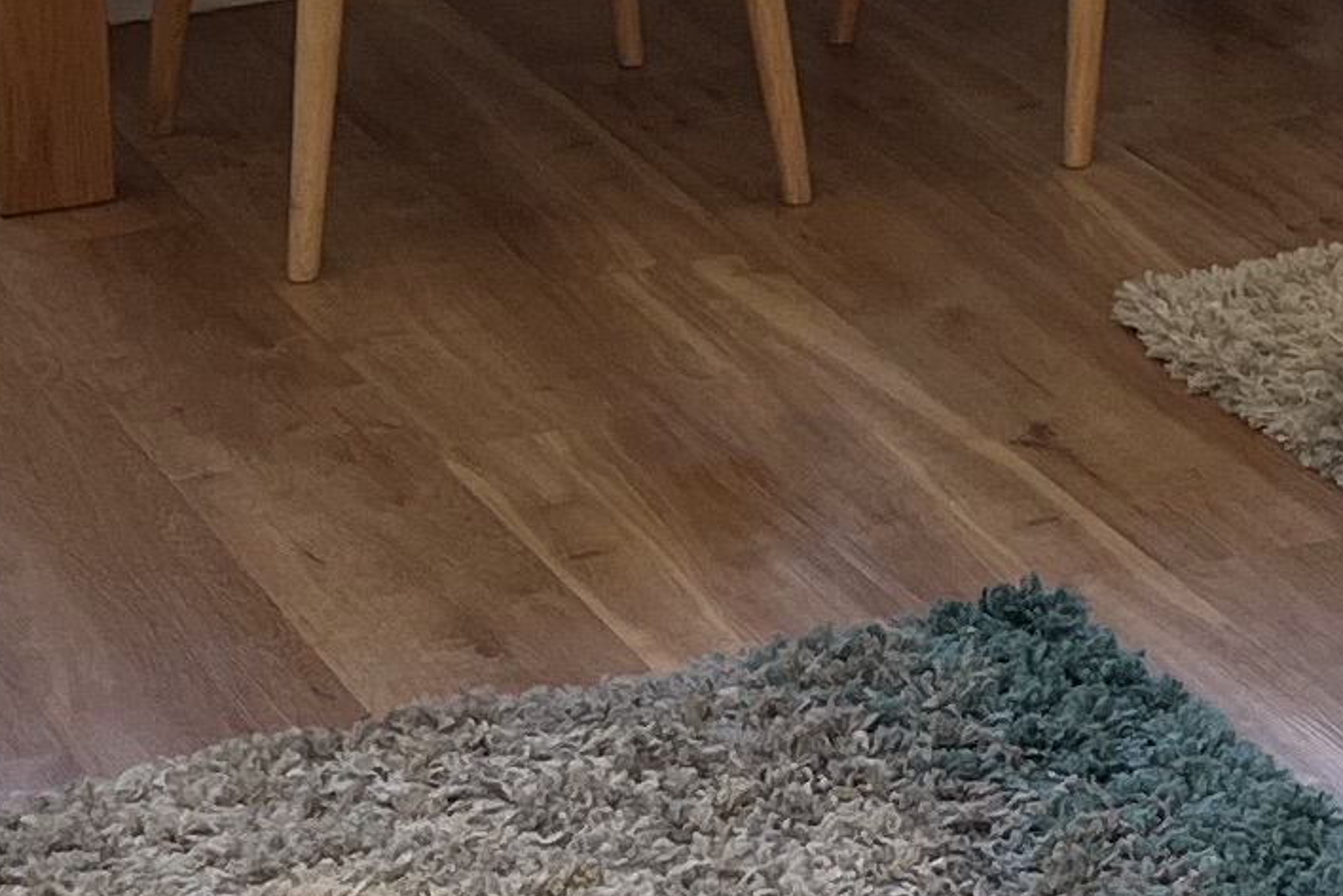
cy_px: -552
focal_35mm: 154
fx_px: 5745
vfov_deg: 8.7
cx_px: 1096
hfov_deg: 13.3
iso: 50
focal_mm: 5.1
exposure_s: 1/172
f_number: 1.6
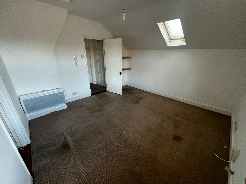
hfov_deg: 106.2
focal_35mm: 13
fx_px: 92
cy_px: 92
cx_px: 123
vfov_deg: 89.9
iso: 250
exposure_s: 1/99
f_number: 1.8
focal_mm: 1.57
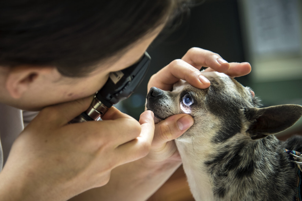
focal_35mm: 85
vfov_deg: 16.1
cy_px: 100
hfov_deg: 23.9
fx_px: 713
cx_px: 151
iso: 1000
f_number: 4
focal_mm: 85
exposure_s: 1/80
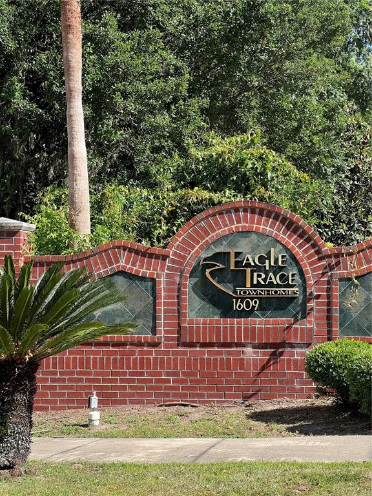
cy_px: 248
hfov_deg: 19.1
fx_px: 1103
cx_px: 186
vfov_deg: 25.3
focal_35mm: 77
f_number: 2.8
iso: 32
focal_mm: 9
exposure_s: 1/222
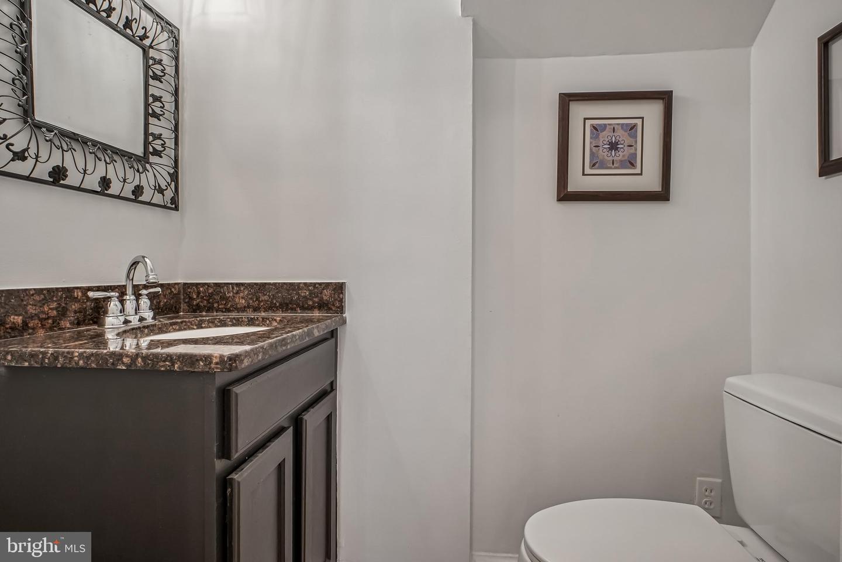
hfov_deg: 95.0
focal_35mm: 16
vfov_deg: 72.1
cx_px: 421
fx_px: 386
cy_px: 281
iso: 500
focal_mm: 11
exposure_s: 1/15
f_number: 8
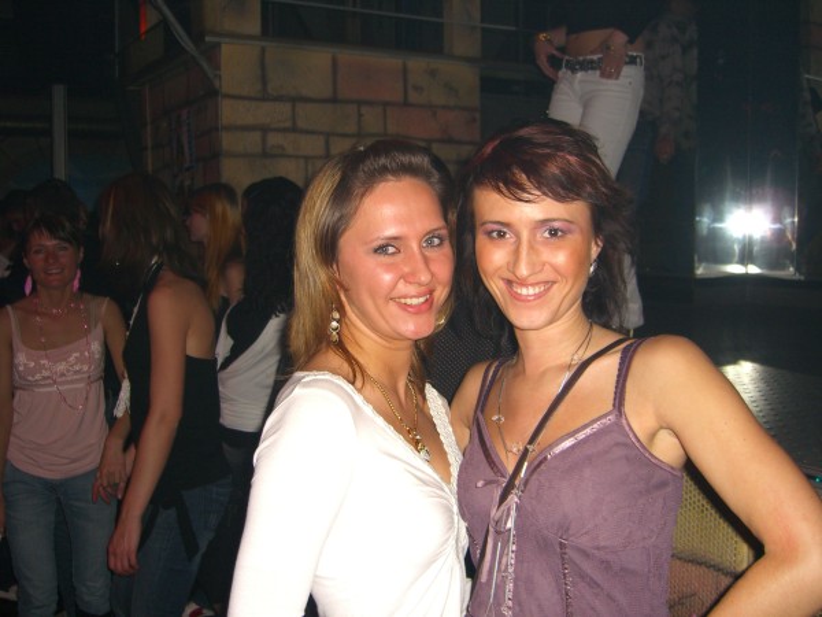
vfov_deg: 37.7
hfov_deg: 49.0
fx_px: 902
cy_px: 308
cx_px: 411
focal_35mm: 38
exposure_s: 1/60
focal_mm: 7.9
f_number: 2.8
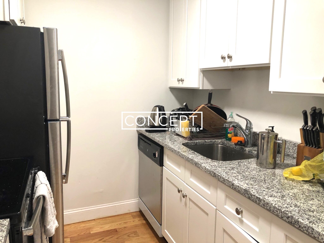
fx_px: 262
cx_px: 162
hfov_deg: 63.4
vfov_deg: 49.7
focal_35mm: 28
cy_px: 122
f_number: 1.8
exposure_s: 1/20
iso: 40
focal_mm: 3.99
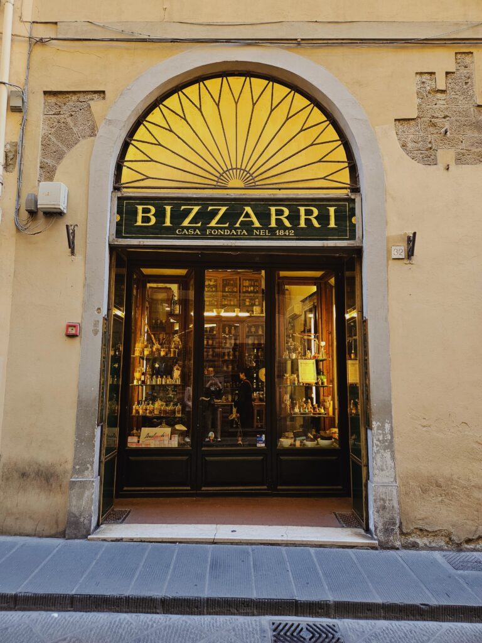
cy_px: 322
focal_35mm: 23
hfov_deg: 58.9
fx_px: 427
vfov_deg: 73.9
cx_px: 241
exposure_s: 1/100
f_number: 1.8
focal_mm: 5.4
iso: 200
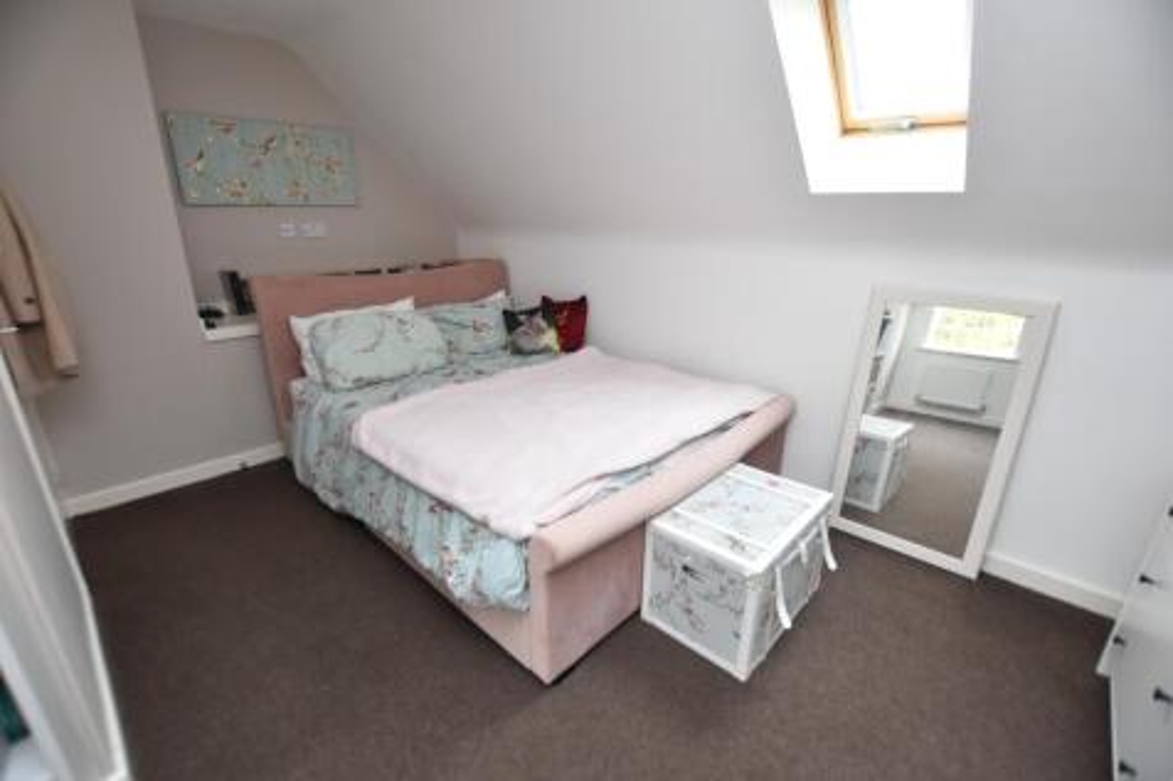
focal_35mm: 15
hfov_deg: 100.4
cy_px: 390
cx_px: 586
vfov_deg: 77.3
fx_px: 489
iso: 560
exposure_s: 1/15
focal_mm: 10
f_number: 3.5
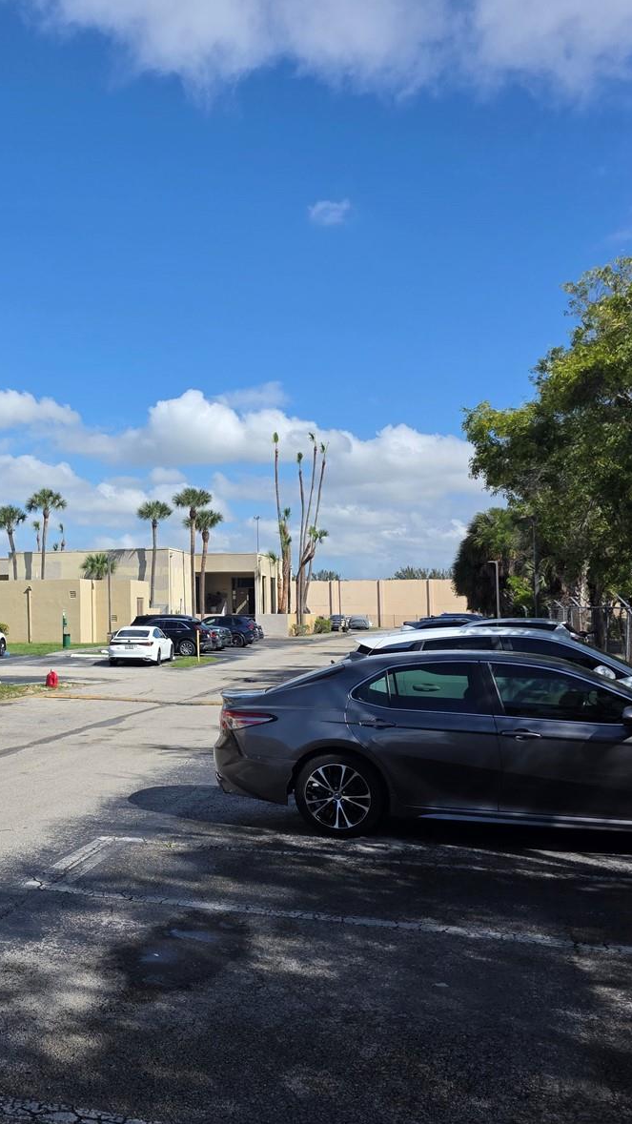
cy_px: 553
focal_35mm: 34
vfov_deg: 58.0
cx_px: 40
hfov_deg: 32.6
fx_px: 1013
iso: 80
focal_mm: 6.3
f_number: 1.7
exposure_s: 1/7626
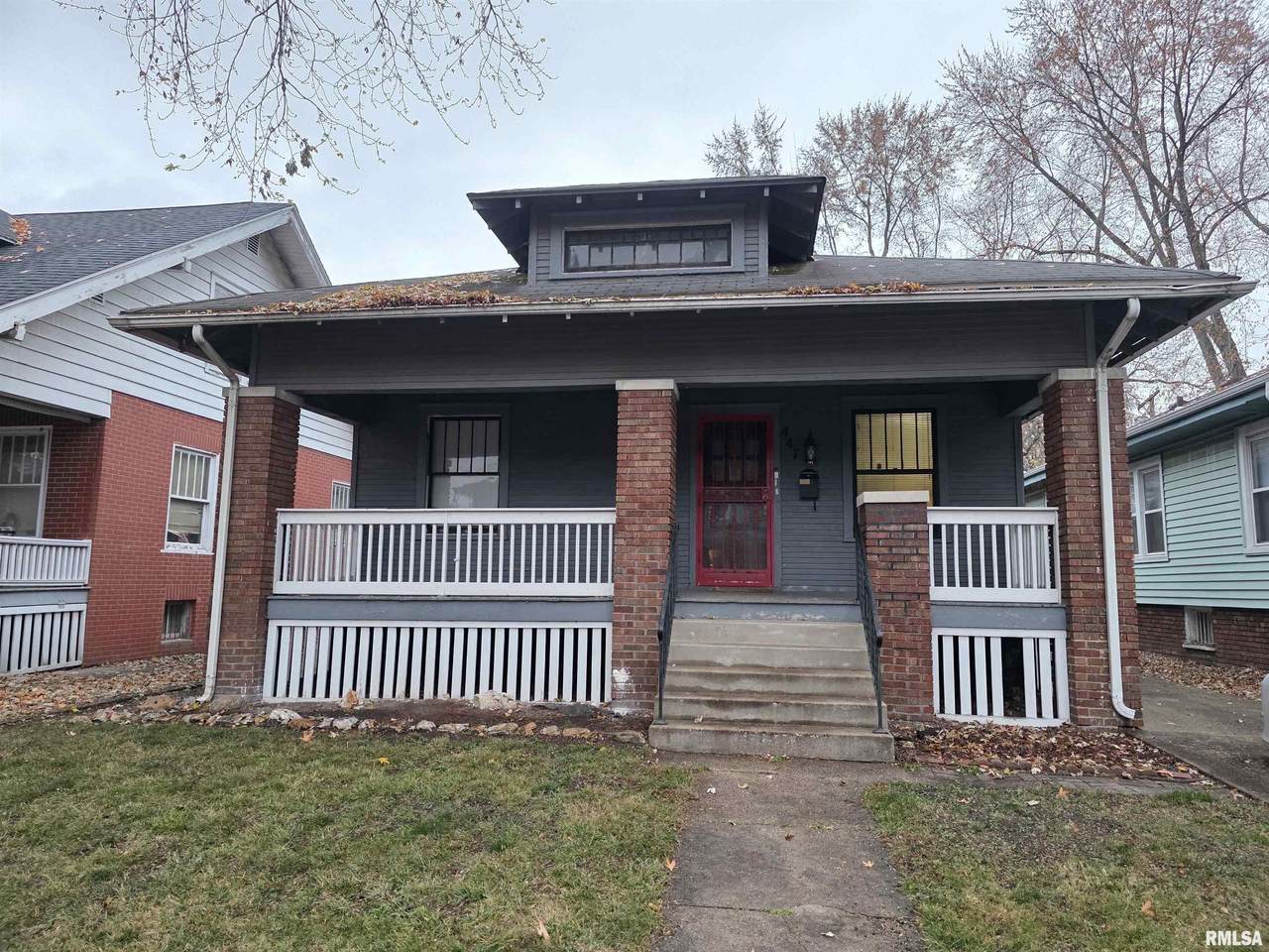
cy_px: 476
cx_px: 634
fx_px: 843
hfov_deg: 73.9
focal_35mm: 23
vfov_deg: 58.9
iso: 1000
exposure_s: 1/120
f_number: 1.7
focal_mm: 6.3
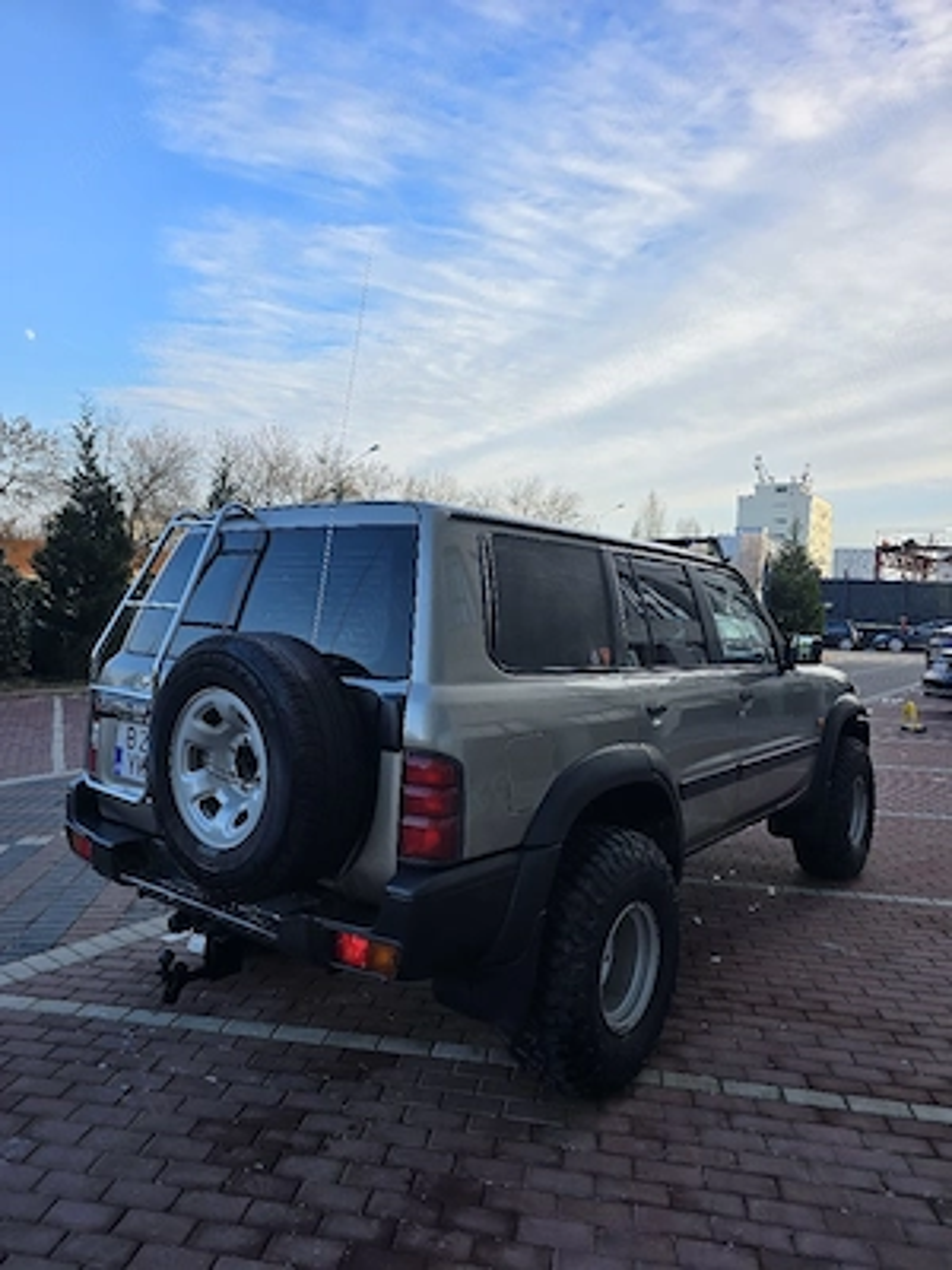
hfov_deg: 58.9
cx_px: 476
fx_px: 843
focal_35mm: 23
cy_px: 635
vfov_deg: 73.9
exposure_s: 1/196
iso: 12
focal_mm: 6.3
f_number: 1.7
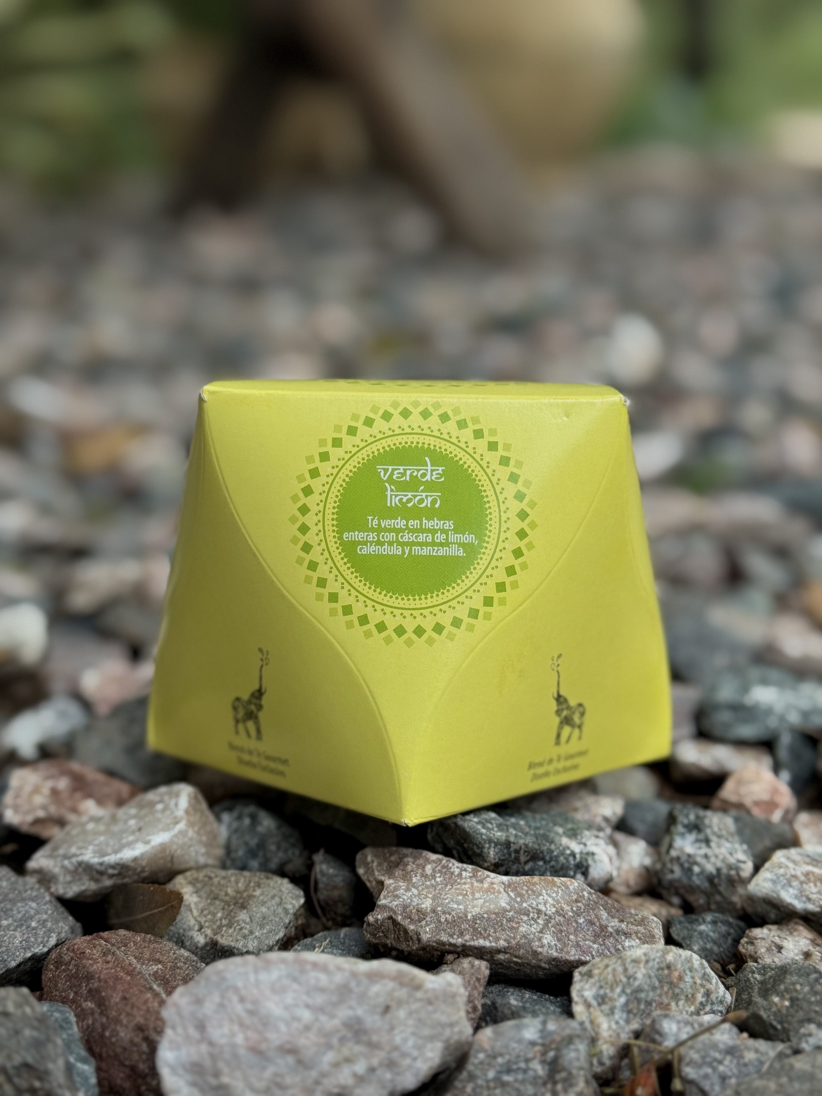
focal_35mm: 48
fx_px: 1520
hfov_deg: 30.3
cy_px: 548
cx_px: 411
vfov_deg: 39.7
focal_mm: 6.76
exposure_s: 1/336
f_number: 1.78
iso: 64
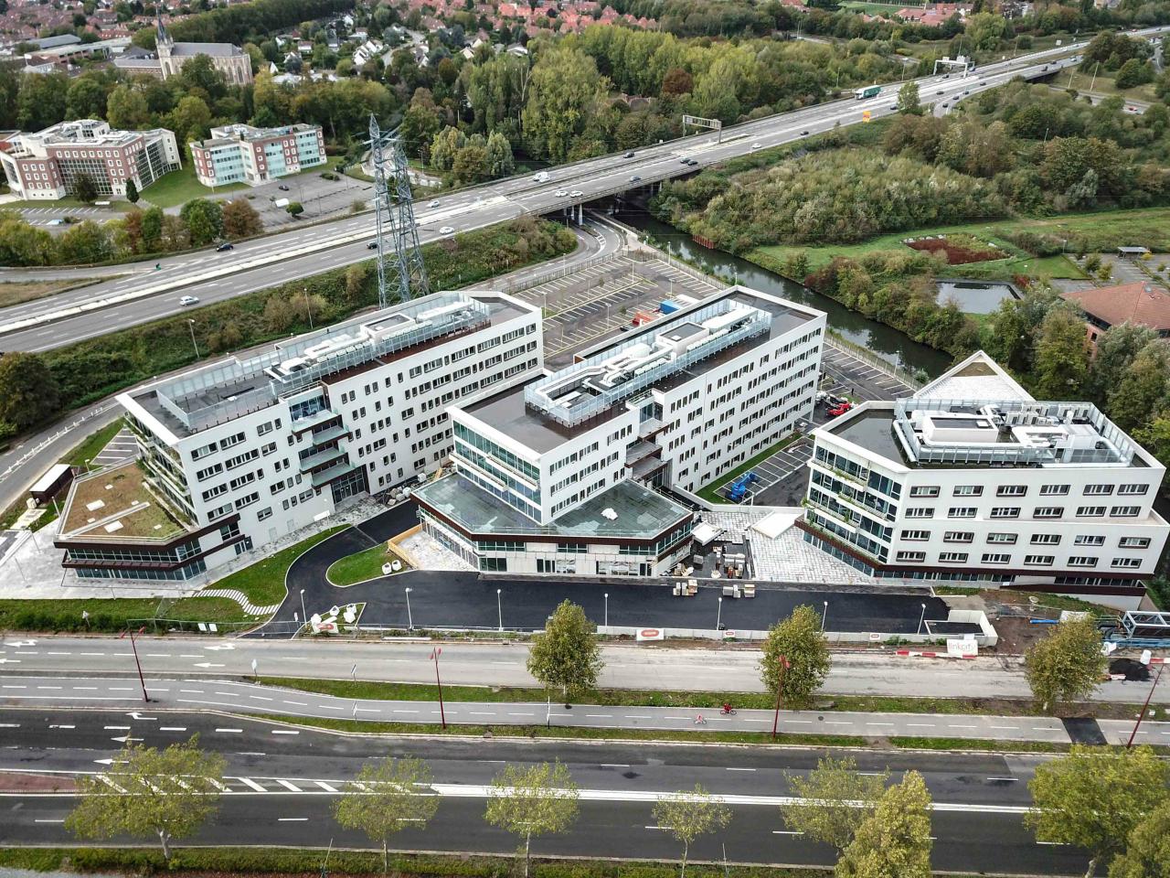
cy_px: 439
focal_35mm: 26
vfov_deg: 53.1
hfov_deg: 67.3
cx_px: 585
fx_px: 879
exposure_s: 1/390
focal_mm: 4.73
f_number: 2.2
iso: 100
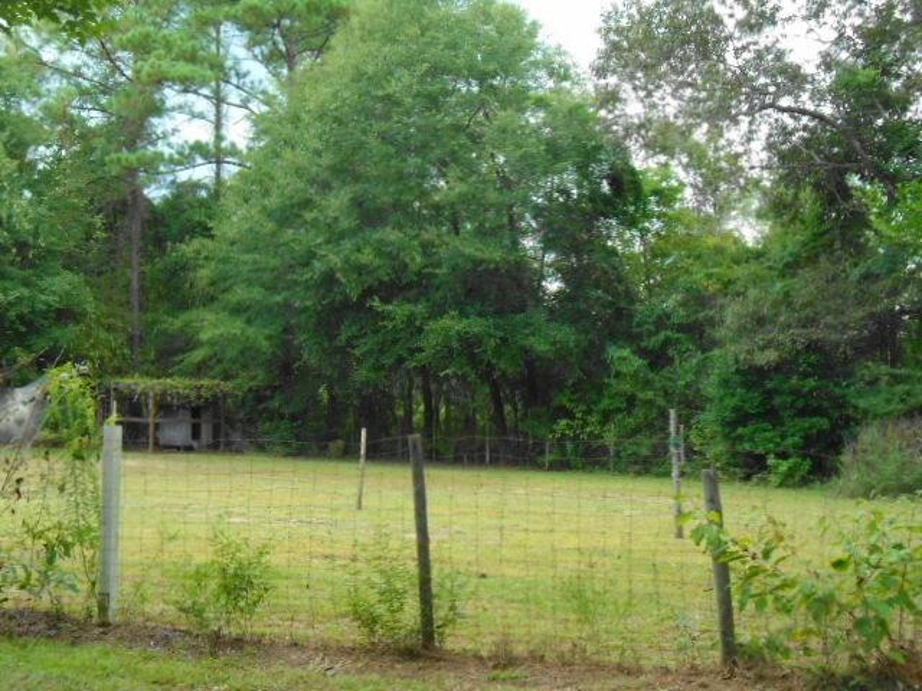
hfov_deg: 36.2
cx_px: 461
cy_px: 346
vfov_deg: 27.5
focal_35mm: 53
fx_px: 1412
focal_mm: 9.5
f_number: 3.9
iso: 400
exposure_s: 1/125
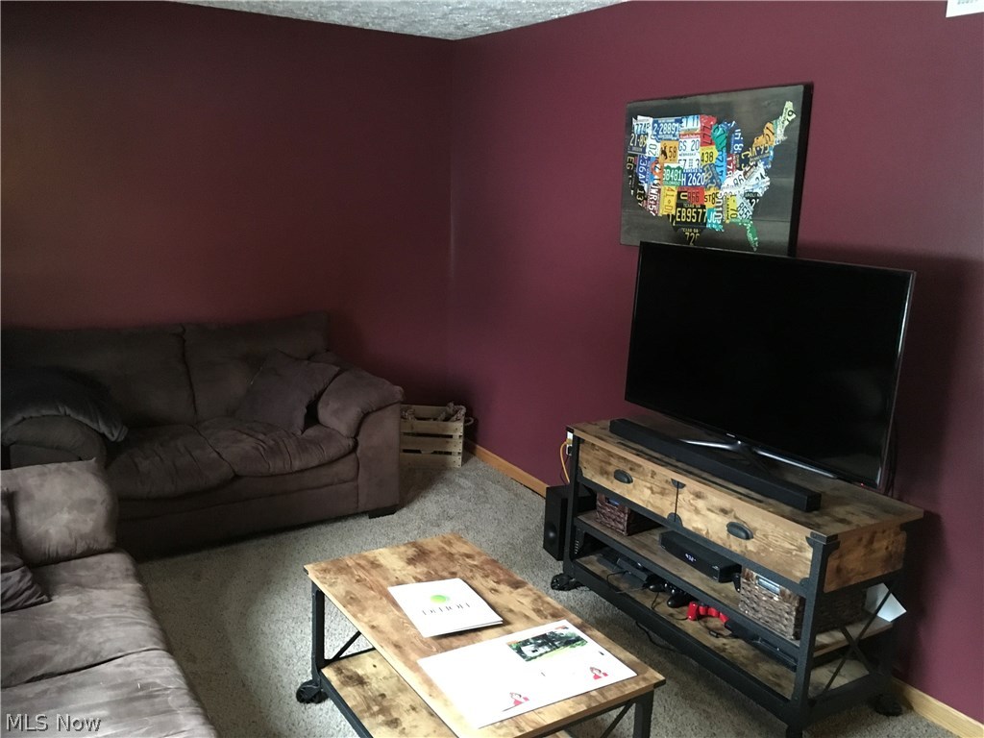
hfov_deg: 61.7
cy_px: 369
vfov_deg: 48.2
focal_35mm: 29
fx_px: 824
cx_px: 492
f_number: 2.2
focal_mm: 4.15
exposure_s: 1/15
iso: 250
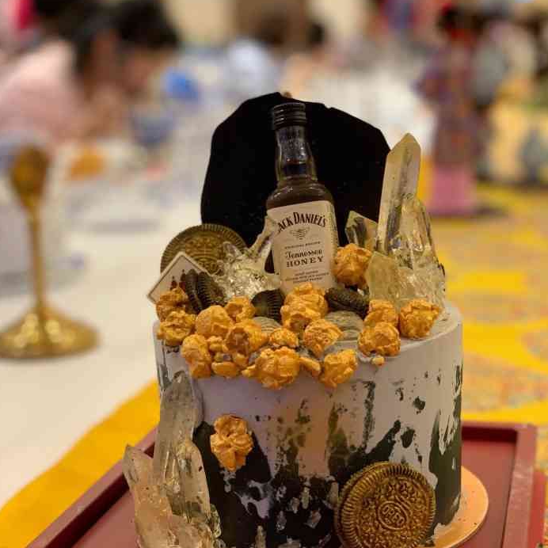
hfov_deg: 27.7
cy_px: 309
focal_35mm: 62
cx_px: 272
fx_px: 1110
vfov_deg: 27.7
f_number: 2.4
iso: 125
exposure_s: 1/50
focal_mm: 6
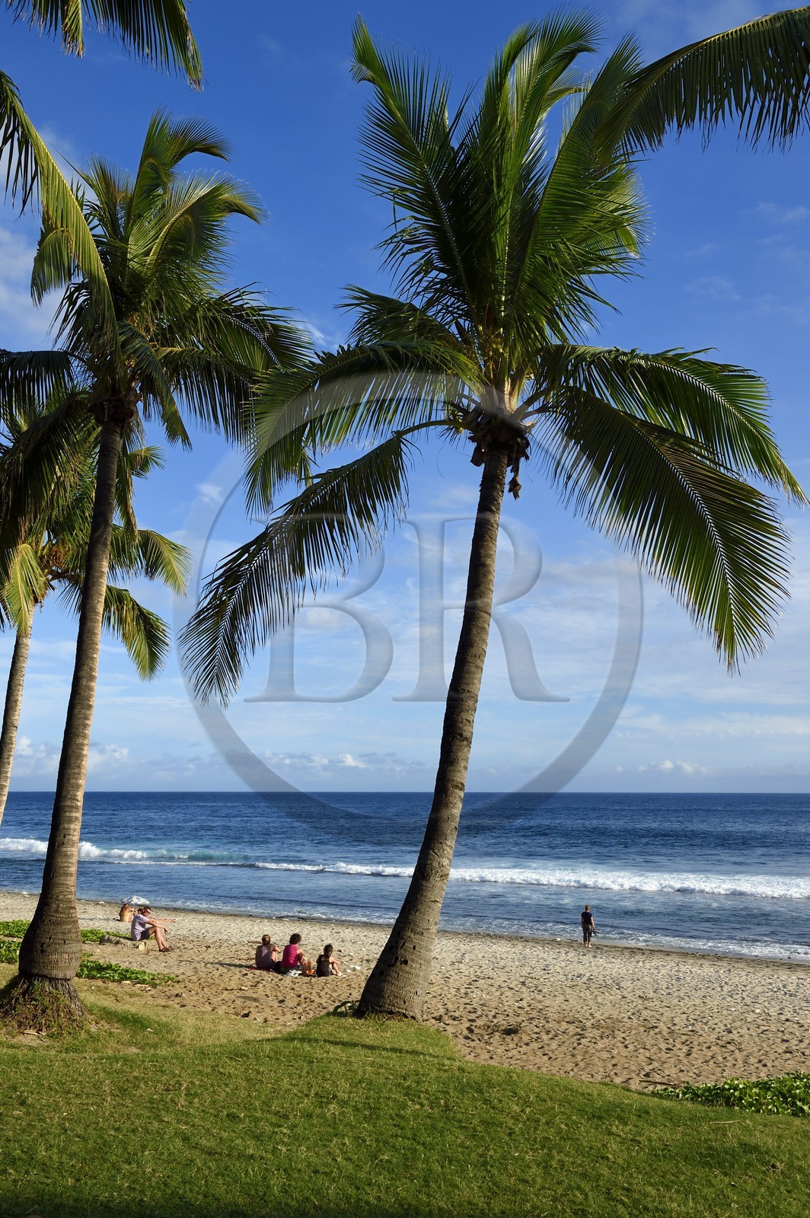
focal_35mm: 32
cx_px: 405
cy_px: 609
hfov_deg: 41.0
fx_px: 1082
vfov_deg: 58.8
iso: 200
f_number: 11
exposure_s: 1/250
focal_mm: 32
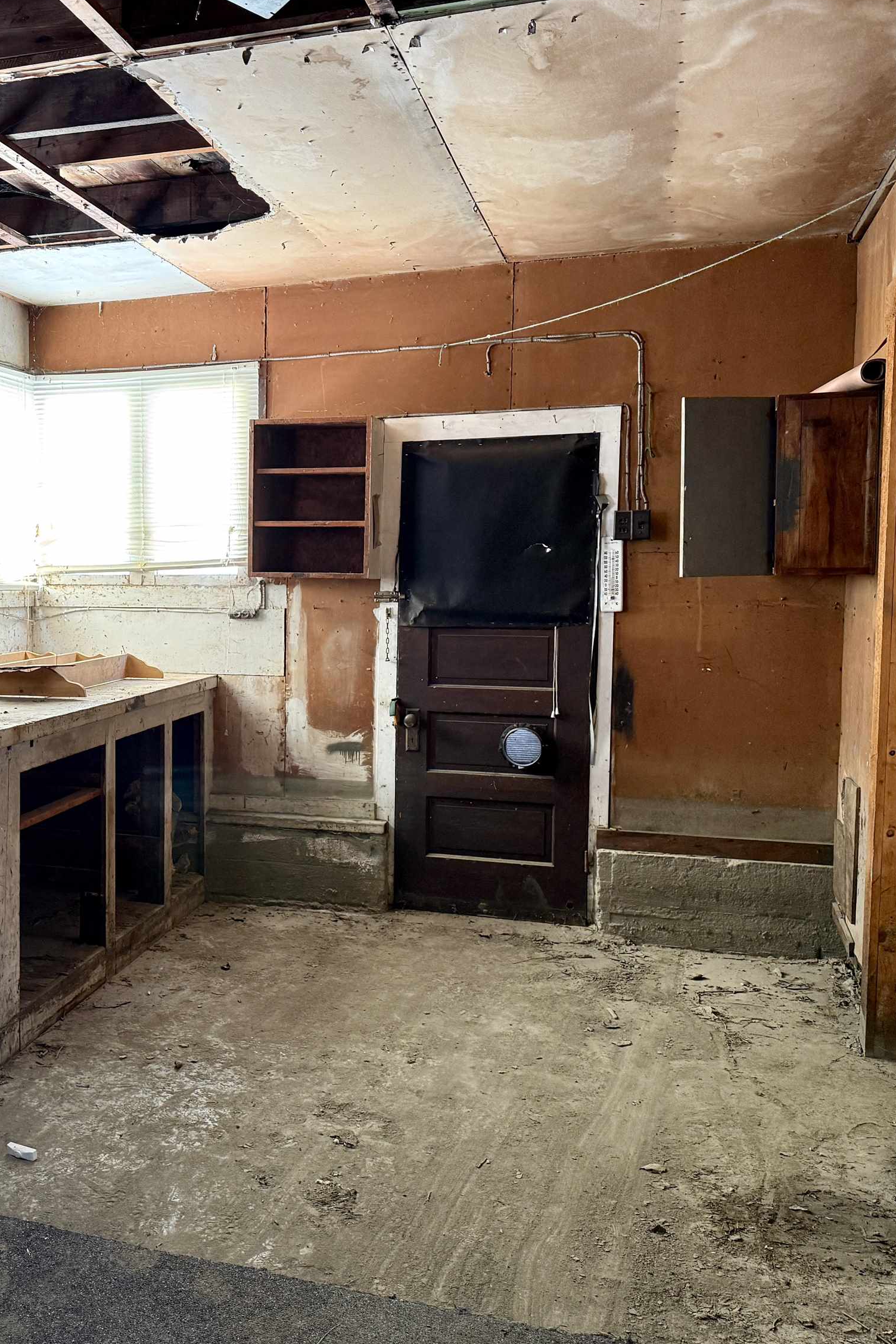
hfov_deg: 37.7
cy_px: 678
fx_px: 1269
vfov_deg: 55.8
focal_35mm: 34
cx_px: 198
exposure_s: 1/60
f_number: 1.78
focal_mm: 6.76
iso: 200
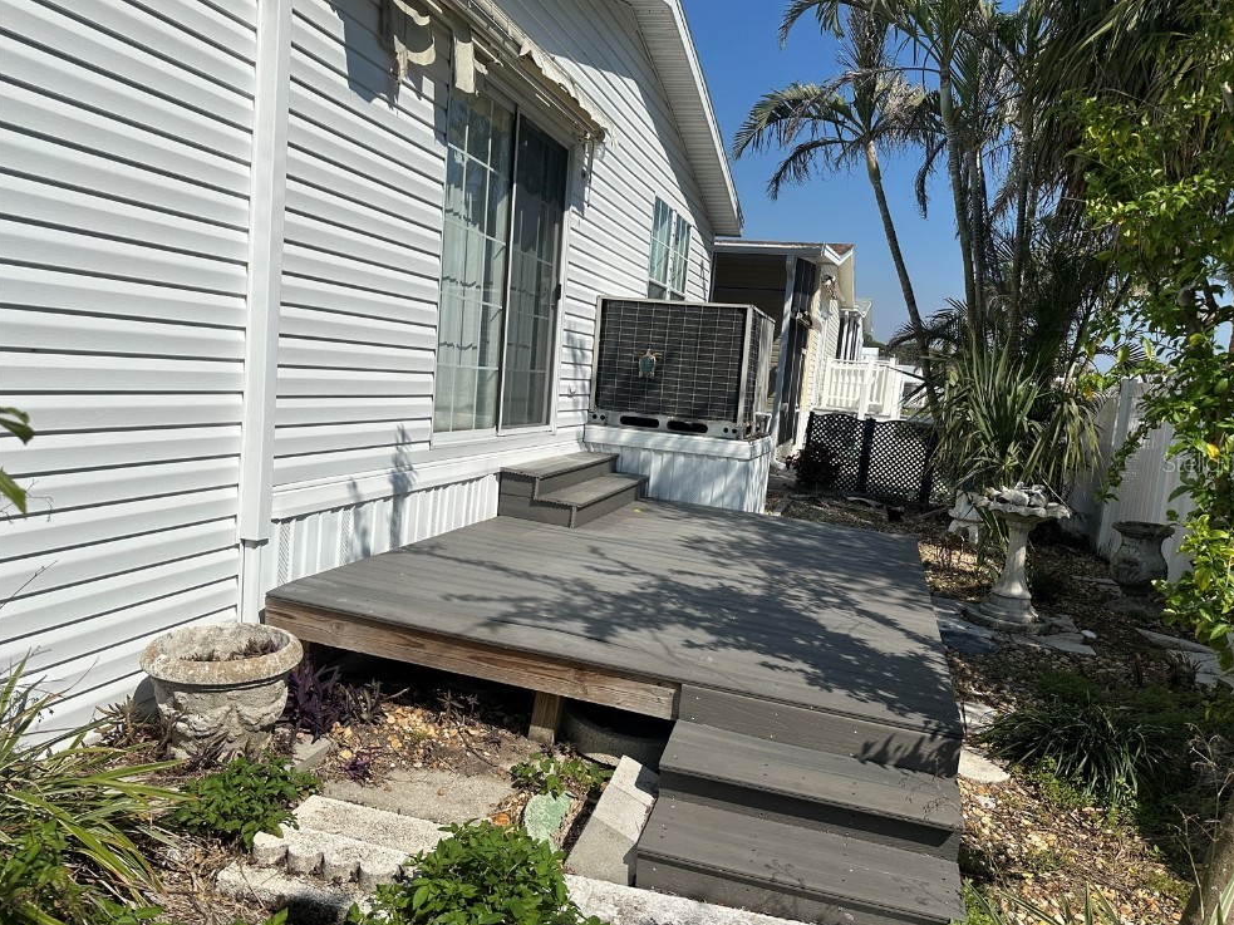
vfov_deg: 54.9
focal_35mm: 25
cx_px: 638
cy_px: 462
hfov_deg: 69.4
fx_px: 891
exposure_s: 1/10753
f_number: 1.78
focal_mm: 6.86
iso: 80
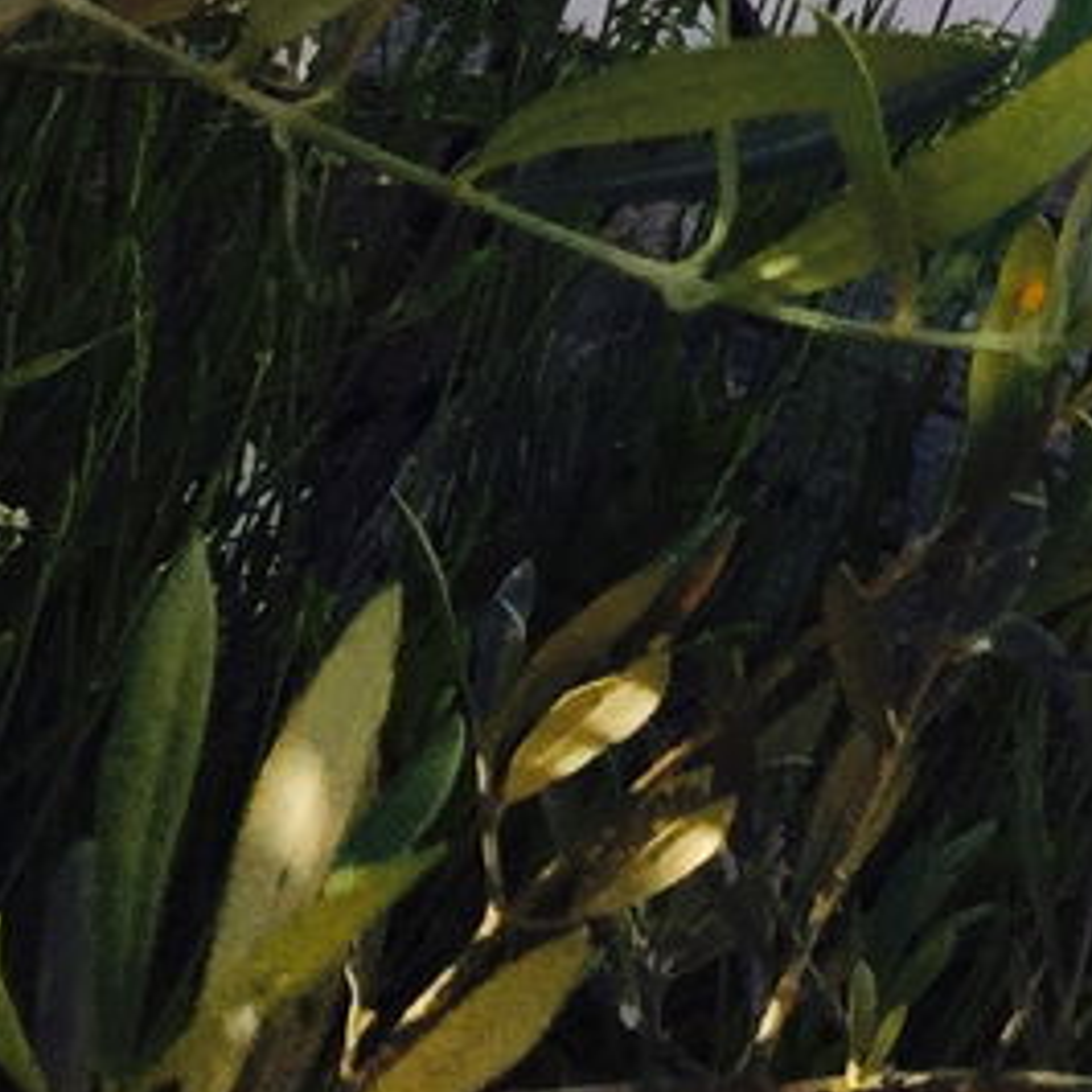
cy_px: -1030
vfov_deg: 10.5
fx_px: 5496
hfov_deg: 9.4
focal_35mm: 154
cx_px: 3079
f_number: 2.2
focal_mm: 4.15
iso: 32
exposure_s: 1/898
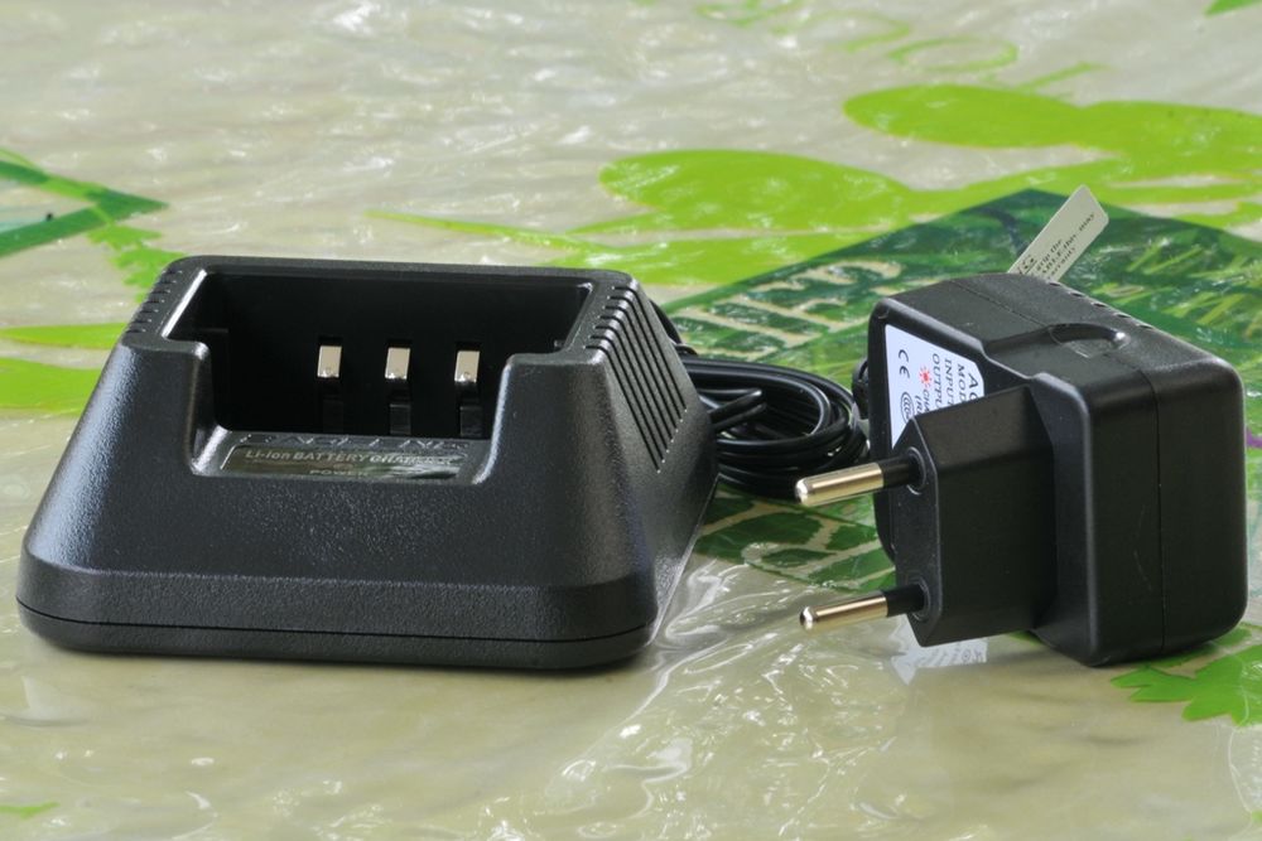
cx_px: 631
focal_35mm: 225
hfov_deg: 9.1
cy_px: 420
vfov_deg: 6.1
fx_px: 7888
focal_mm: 150
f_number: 25
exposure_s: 1/13
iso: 400
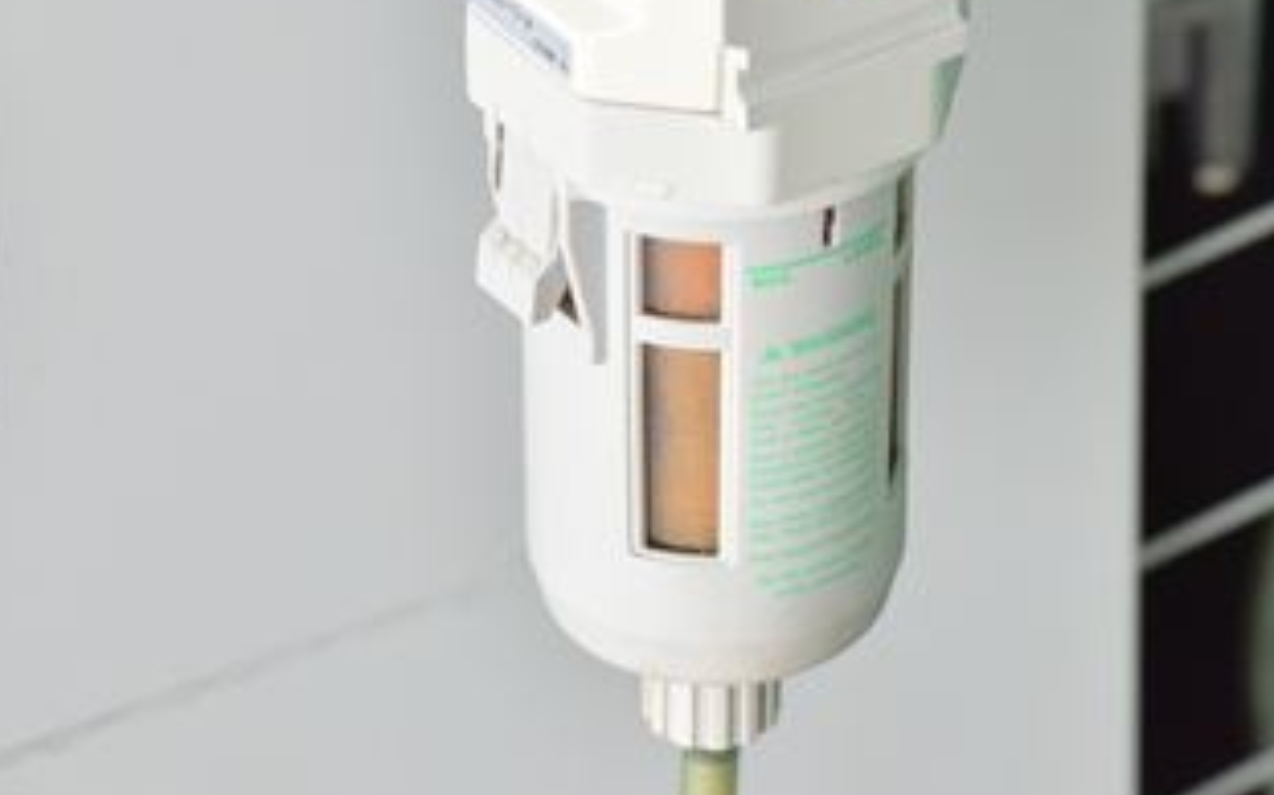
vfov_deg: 5.4
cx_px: 676
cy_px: 164
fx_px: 8363
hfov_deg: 8.7
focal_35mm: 241
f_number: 6.3
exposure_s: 1/200
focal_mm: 98
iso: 1250
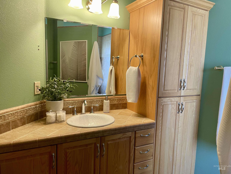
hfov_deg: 67.3
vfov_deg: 53.1
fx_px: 174
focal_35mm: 26
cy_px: 87
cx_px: 116
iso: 80
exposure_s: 1/60
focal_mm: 4.2
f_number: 1.6
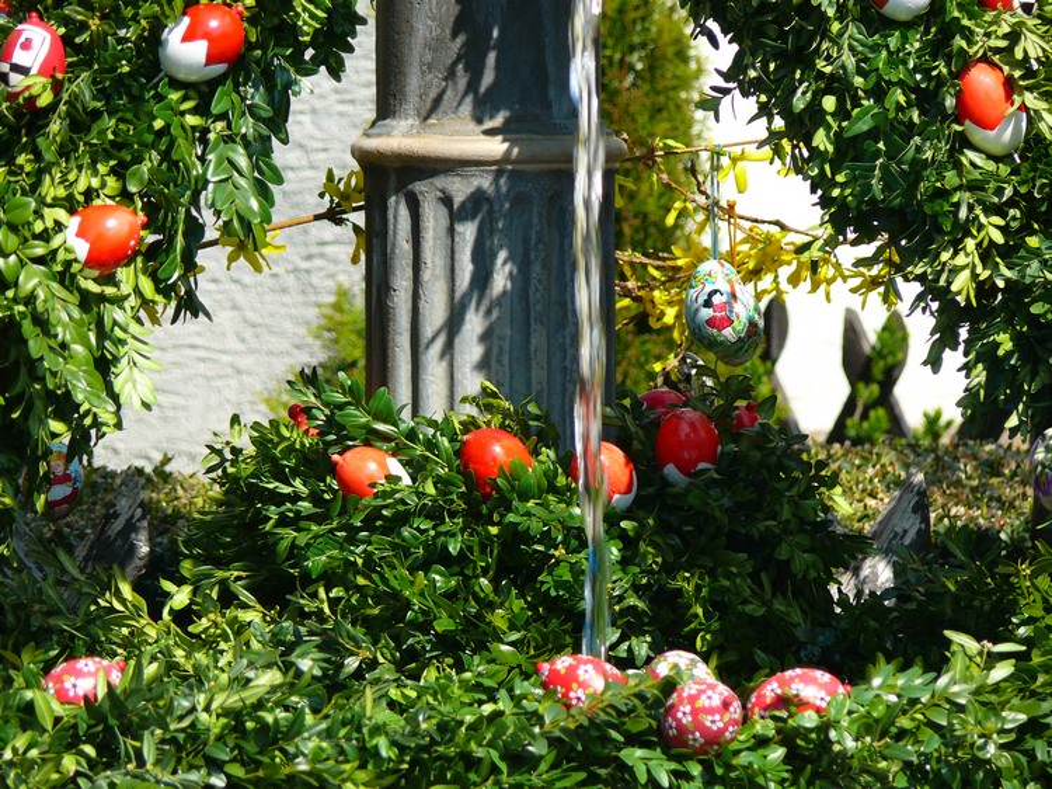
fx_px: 9995
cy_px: 394
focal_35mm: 329
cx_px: 526
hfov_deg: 6.0
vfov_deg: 4.5
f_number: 4
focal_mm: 69.5
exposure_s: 1/250
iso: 100
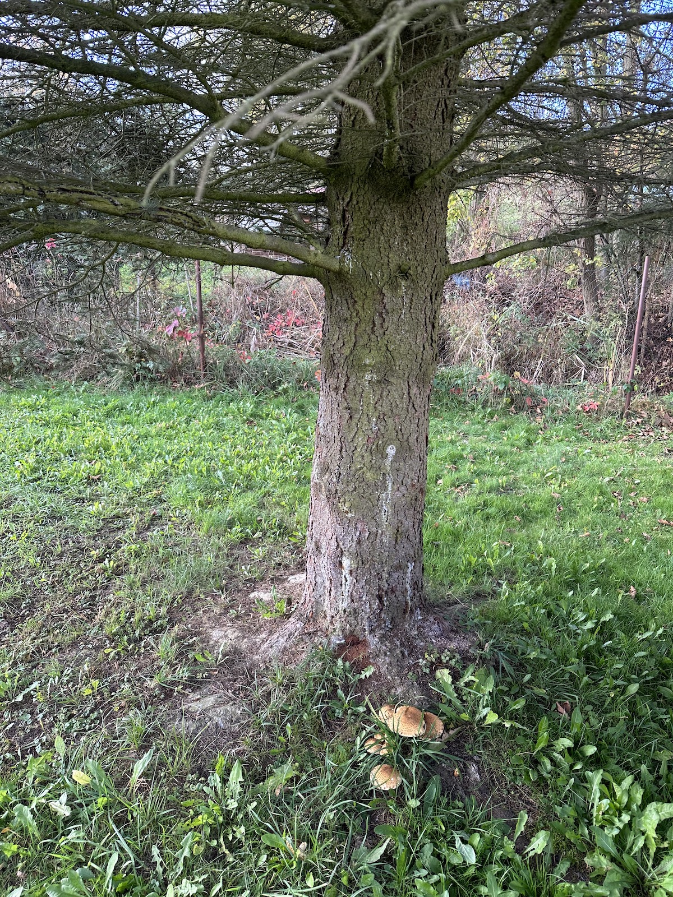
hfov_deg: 56.8
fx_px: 622
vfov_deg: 71.6
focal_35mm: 24
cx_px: 336
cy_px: 448
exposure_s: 1/172
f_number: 1.78
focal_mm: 6.86
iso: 64
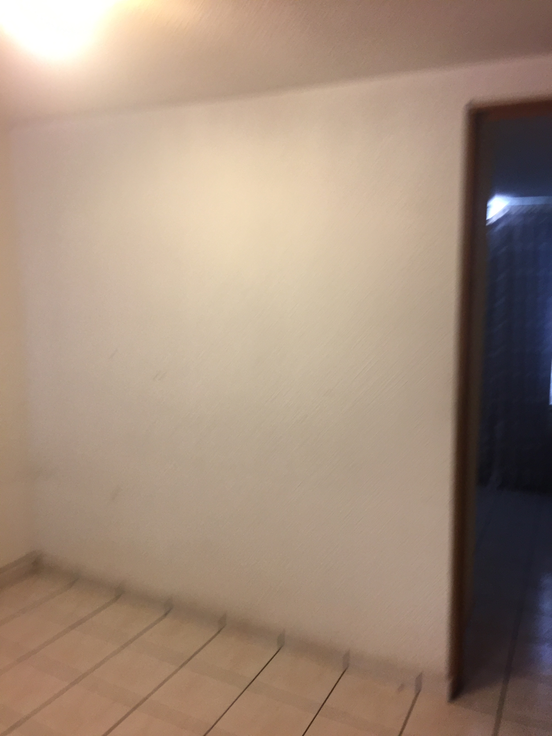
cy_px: 368
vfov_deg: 61.7
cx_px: 276
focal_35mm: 29
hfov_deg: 48.2
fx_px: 617
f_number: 2.2
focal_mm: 4.15
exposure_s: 1/30
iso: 100
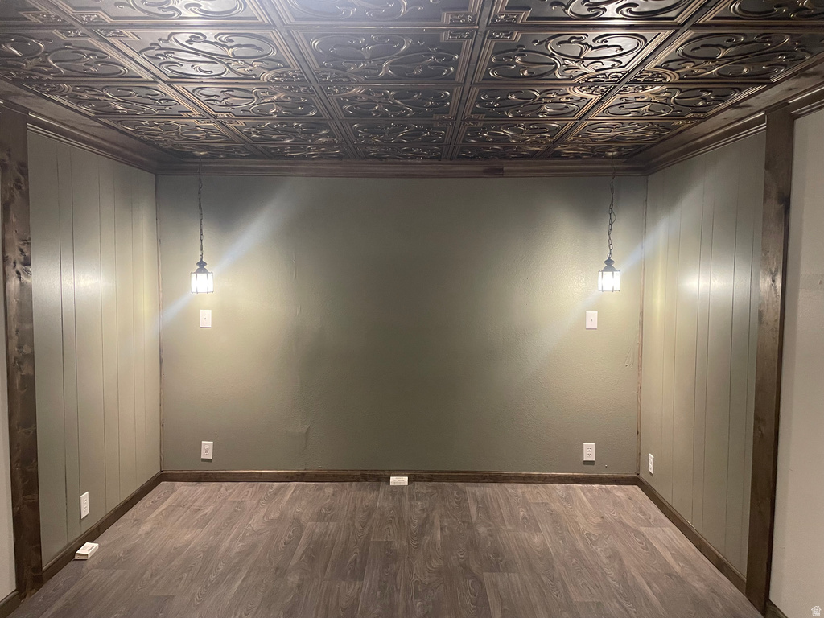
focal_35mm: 26
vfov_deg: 53.1
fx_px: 619
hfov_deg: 67.3
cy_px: 309
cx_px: 412
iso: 400
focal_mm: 4.2
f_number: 1.6
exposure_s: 1/60
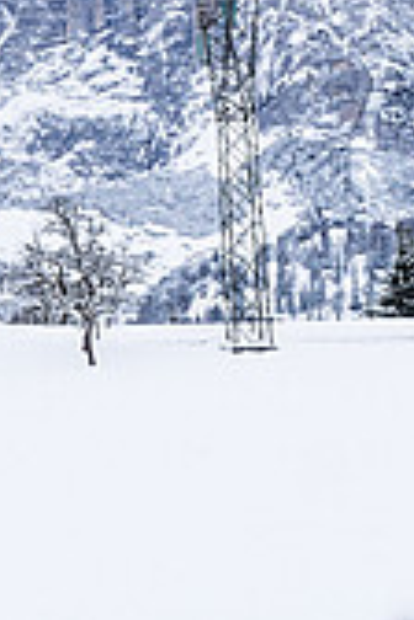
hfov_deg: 6.6
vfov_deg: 10.5
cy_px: 304
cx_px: -654
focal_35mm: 195
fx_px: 3363
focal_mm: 30
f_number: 6.3
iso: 100
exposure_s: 1/60
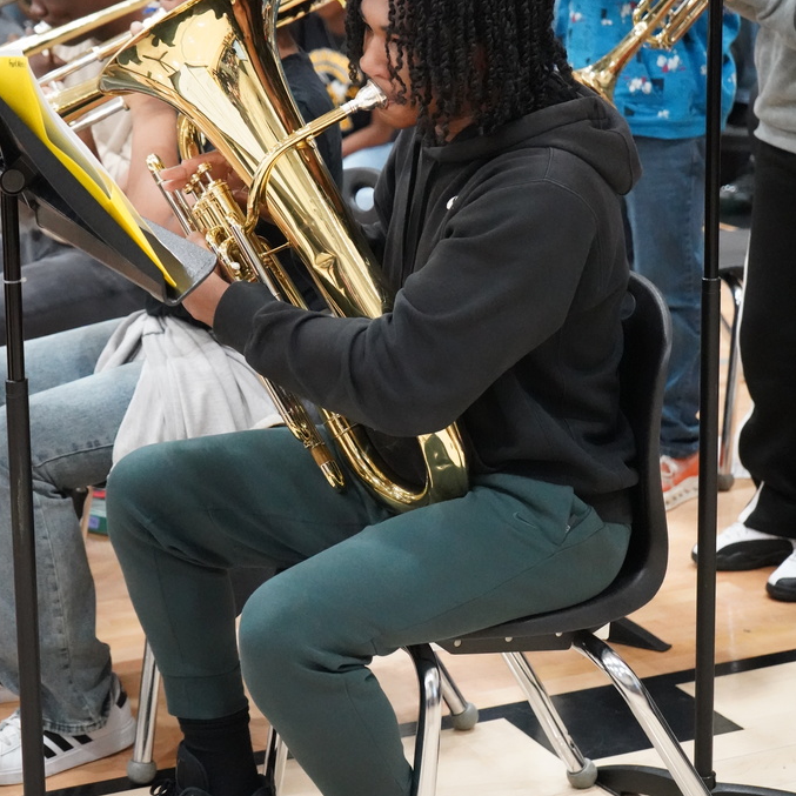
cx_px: 400
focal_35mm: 90
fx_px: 2341
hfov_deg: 19.3
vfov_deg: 19.3
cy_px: 334
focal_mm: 70
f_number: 5.6
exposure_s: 1/250
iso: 20000
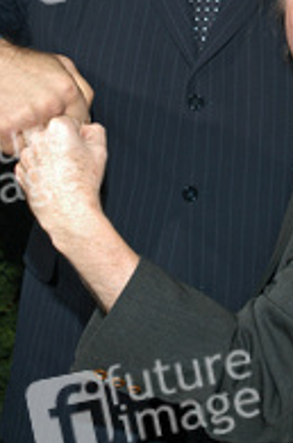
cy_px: 64
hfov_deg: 18.2
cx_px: 209
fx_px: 908
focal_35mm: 74
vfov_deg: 26.7
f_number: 5.6
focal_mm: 24
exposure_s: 1/30
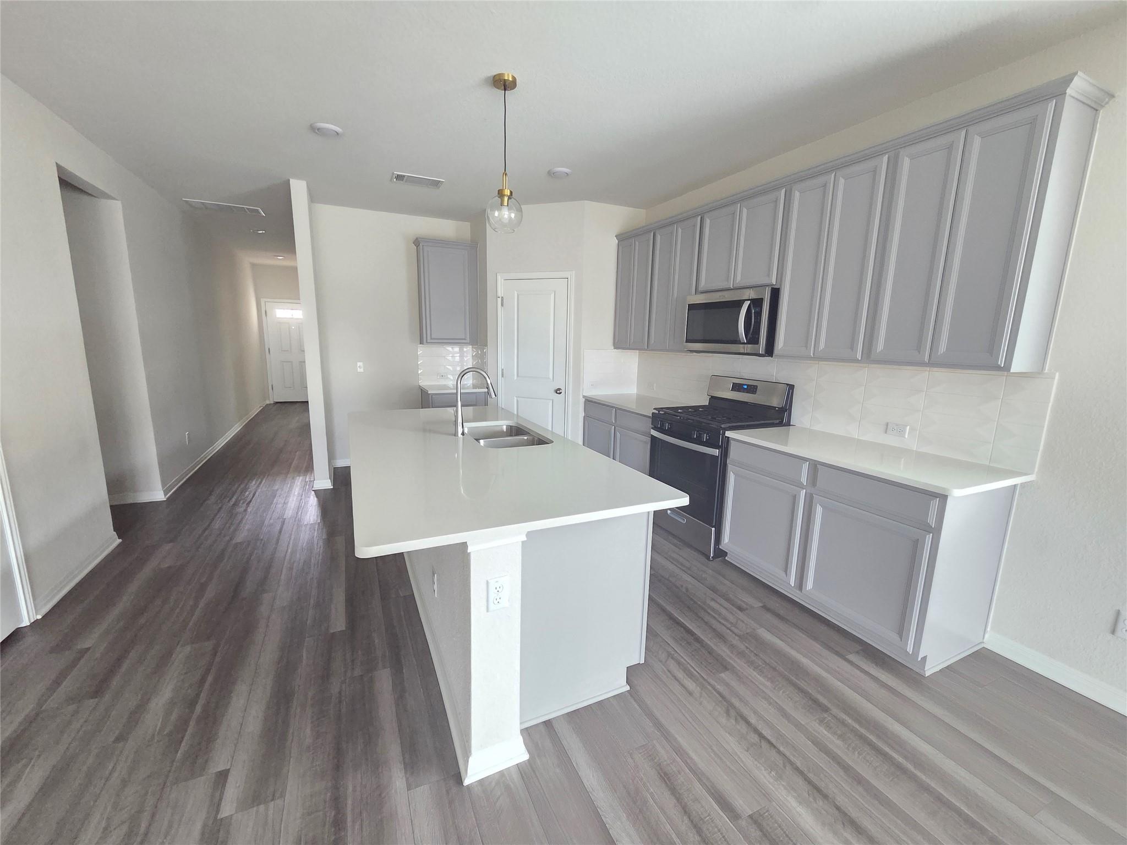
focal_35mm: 13
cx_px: 564
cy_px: 422
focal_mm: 2.2
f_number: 2.2
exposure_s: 1/60
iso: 1000
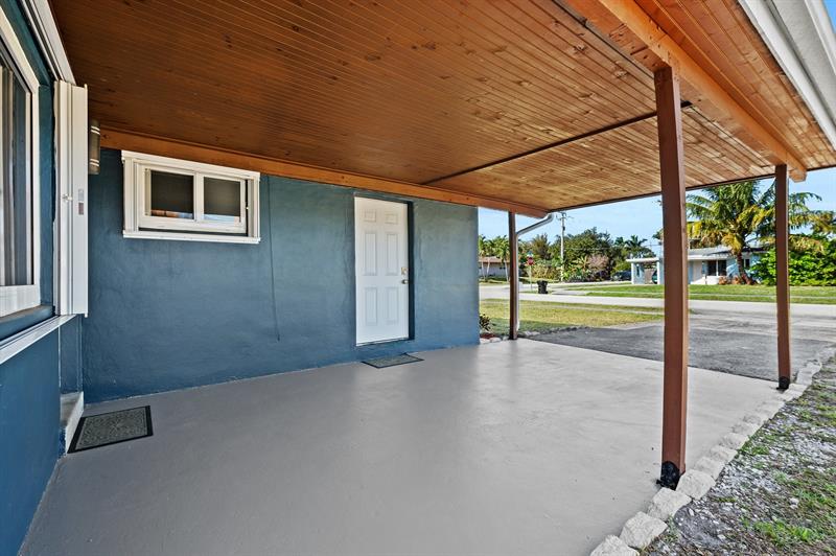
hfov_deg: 96.8
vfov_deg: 73.6
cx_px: 418
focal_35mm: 16
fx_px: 371
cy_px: 278
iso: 200
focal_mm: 16
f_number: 8
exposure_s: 1/25
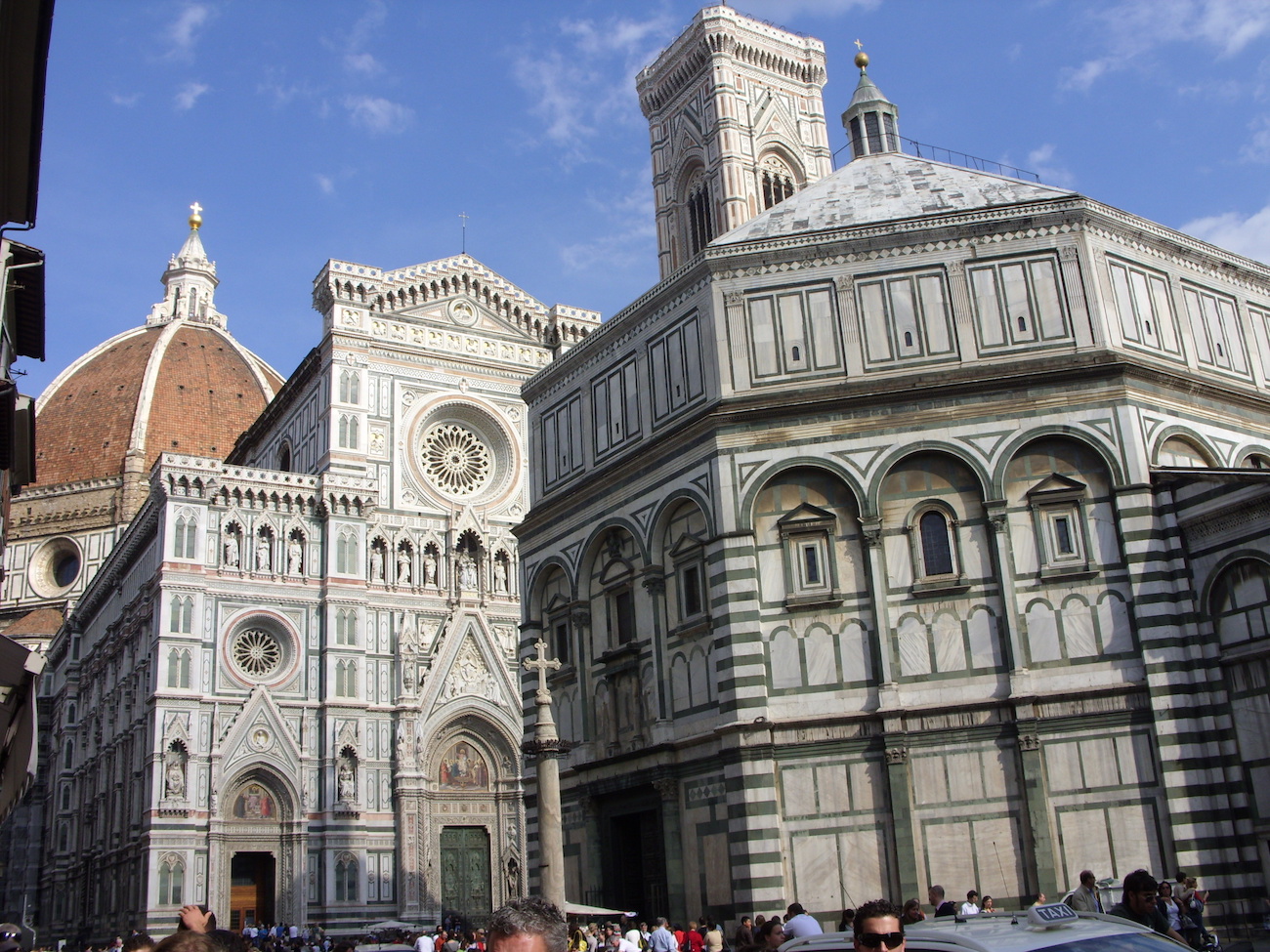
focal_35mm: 38
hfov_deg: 49.0
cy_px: 476
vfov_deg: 37.7
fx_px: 1394
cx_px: 635
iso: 50
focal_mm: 6.3
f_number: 4.9
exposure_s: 1/478
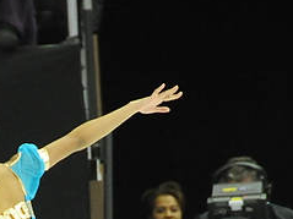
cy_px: 317
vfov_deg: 1.8
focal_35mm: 819
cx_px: 12
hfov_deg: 2.4
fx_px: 6929
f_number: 5.6
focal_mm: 170
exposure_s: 1/400
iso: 3200
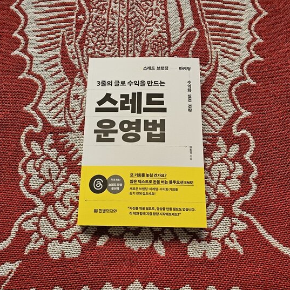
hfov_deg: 57.3
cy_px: 138
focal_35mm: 28
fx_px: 265
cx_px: 143
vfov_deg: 57.3
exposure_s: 1/120
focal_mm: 6.3
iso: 80
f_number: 1.7
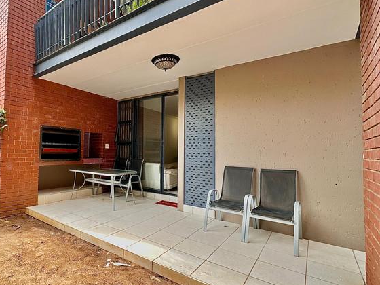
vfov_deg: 66.0
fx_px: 220
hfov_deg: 78.5
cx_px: 120
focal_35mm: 20
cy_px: 143
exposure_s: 1/127
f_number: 2.2
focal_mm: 2.22
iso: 40
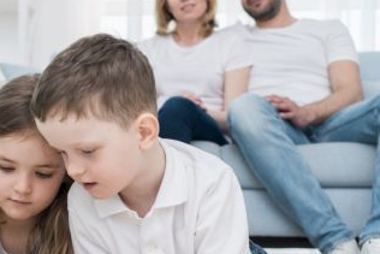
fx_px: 834
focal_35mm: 79
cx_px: 141
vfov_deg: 17.3
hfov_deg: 25.6
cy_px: 158
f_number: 5.6
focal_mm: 50
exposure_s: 1/160
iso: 400
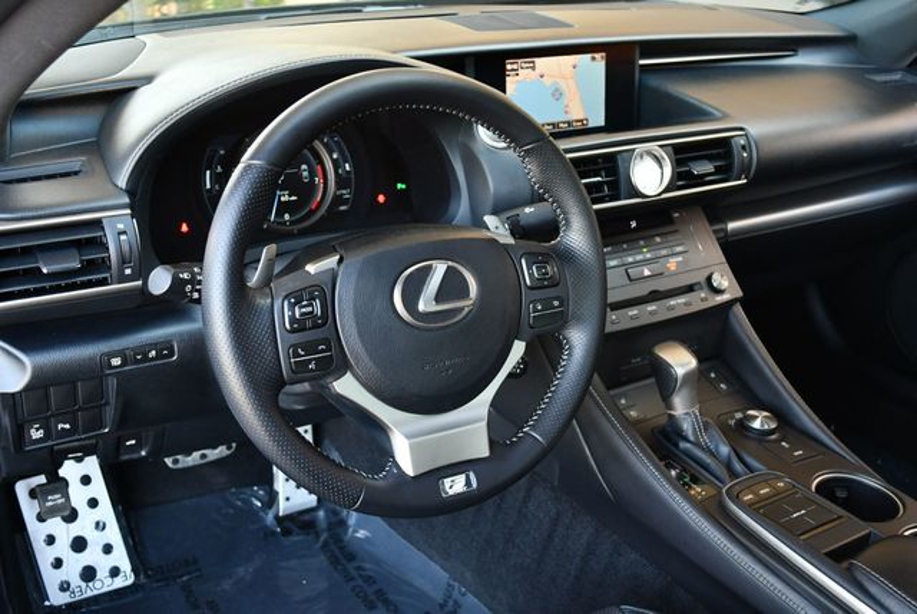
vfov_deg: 33.5
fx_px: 1020
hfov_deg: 48.4
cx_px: 458
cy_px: 307
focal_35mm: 40
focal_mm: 20
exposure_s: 1/125
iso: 800
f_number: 3.8
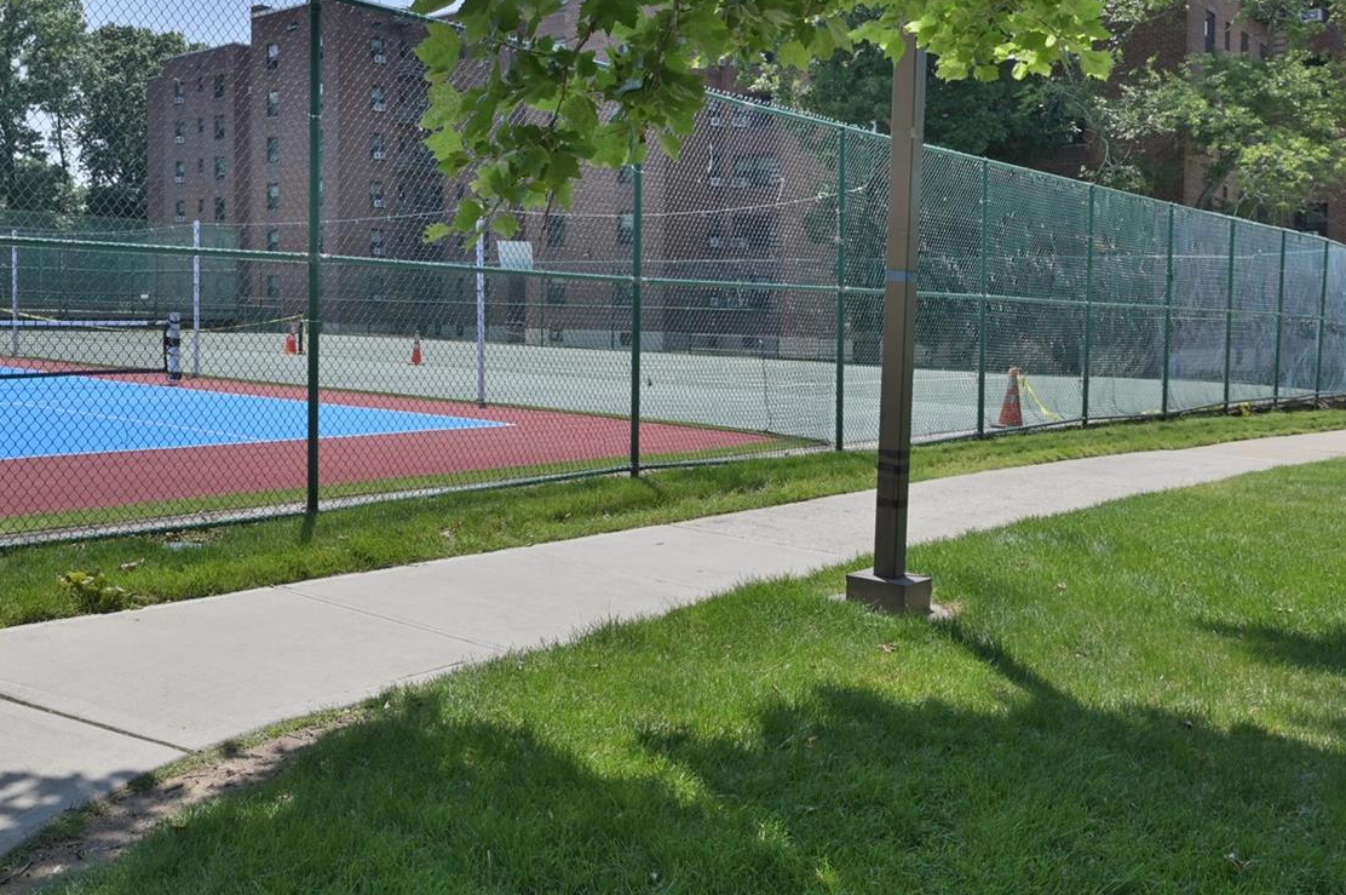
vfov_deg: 37.4
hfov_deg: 53.4
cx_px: 448
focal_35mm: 35
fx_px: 1307
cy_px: 305
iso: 320
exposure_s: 1/320
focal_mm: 19
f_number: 11
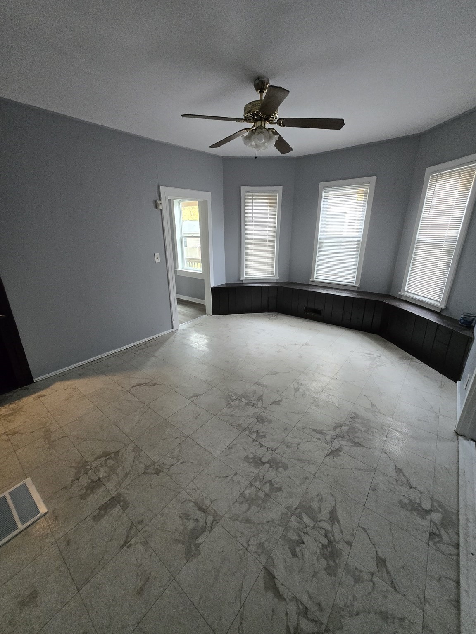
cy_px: 317
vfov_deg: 106.2
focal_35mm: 13
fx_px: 238
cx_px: 238
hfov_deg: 89.9
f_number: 2.2
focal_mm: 1.7
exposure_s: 1/60
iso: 400
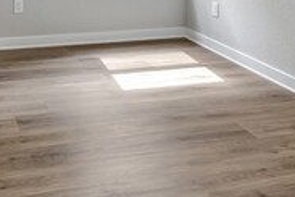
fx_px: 401
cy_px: -86
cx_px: 35
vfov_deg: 23.0
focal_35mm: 49
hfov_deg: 37.9
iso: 100
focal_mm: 14
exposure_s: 1/2
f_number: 9
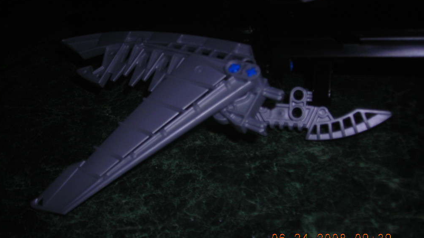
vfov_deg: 28.4
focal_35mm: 42
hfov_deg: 48.3
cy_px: 111
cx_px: 210
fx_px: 472
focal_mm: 6.3
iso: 50
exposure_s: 1/60.1
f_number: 6.4
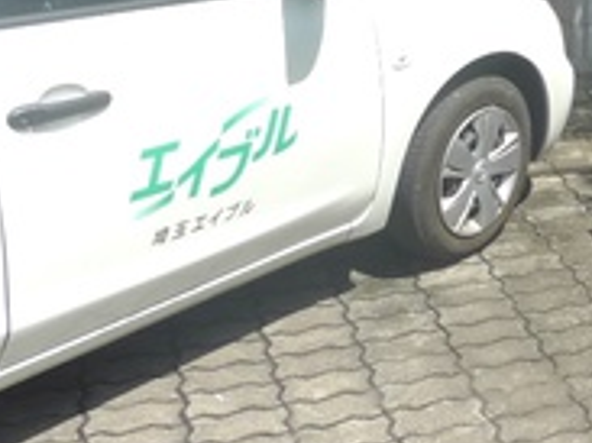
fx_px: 1572
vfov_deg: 15.9
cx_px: 692
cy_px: 92
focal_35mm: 92
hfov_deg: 20.1
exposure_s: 1/400
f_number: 4
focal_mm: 5.1
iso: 80
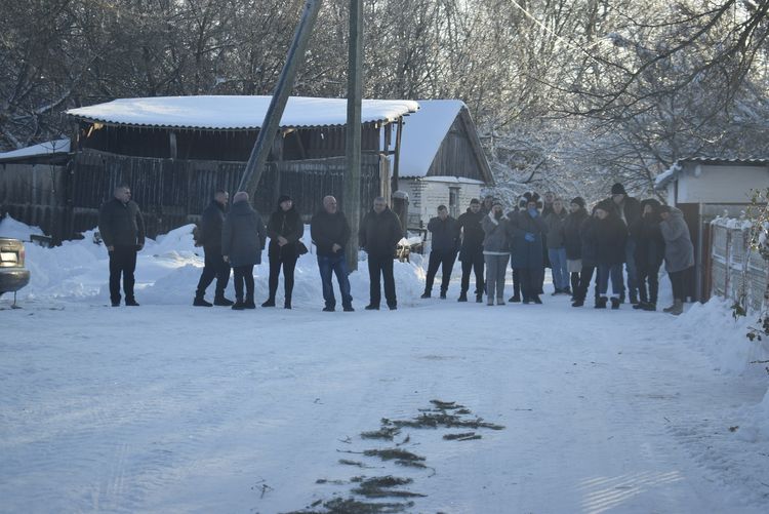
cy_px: 257
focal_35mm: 82
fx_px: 1763
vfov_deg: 16.6
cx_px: 384
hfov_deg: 24.6
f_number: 5.6
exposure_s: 1/320
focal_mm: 55
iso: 200
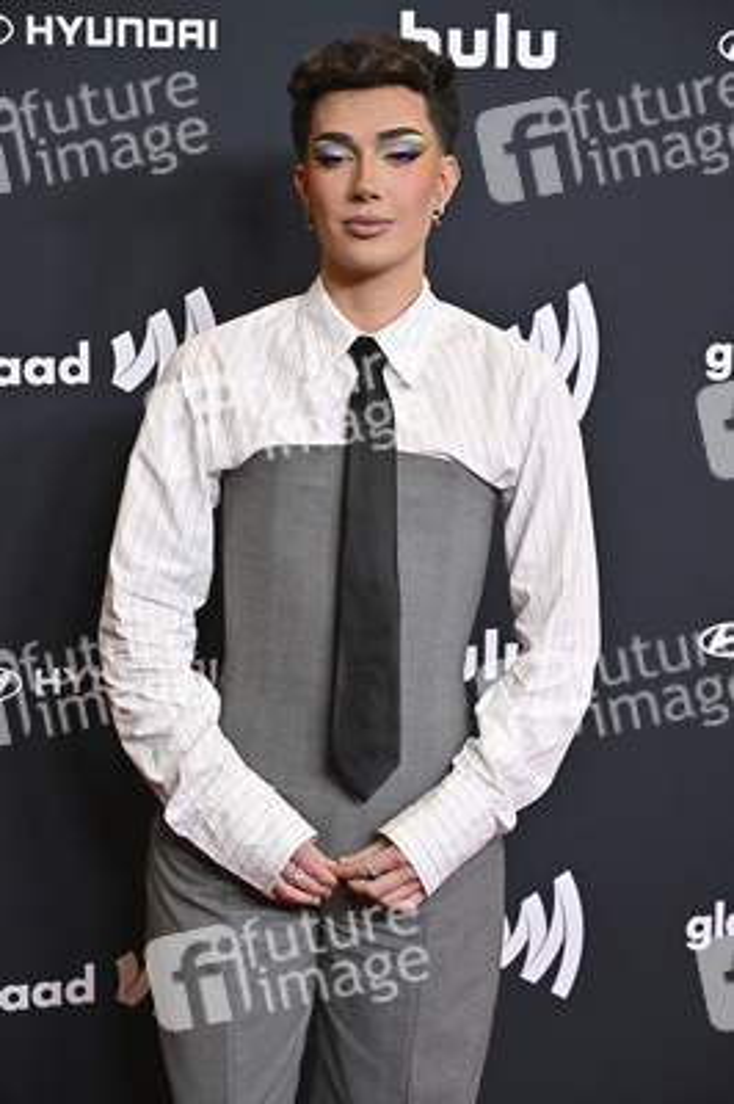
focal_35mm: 74
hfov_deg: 18.4
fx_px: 2267
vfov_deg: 27.4
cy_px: 552
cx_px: 367
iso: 4000
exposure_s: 1/250
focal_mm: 74
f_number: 5.6
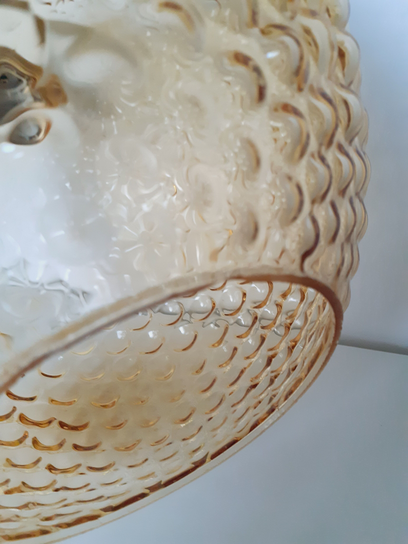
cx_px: 204
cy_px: 272
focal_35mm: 27
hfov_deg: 51.4
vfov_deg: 65.3
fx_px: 424
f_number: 1.9
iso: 250
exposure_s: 1/33
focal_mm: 3.6
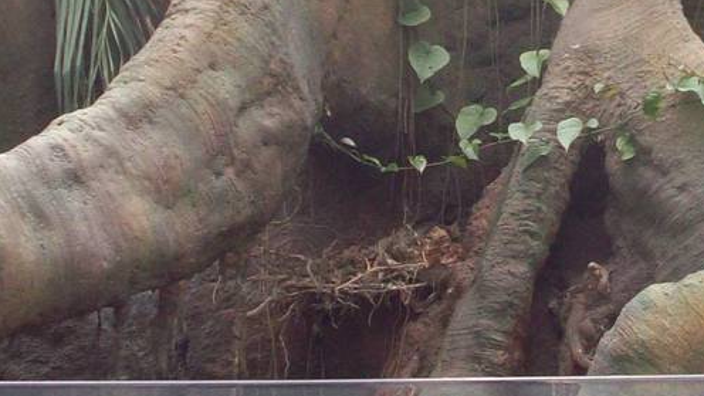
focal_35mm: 130
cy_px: -60
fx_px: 2427
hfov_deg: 16.4
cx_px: 554
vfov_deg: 9.2
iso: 80
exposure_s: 1/227
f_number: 2.8
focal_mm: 6.2
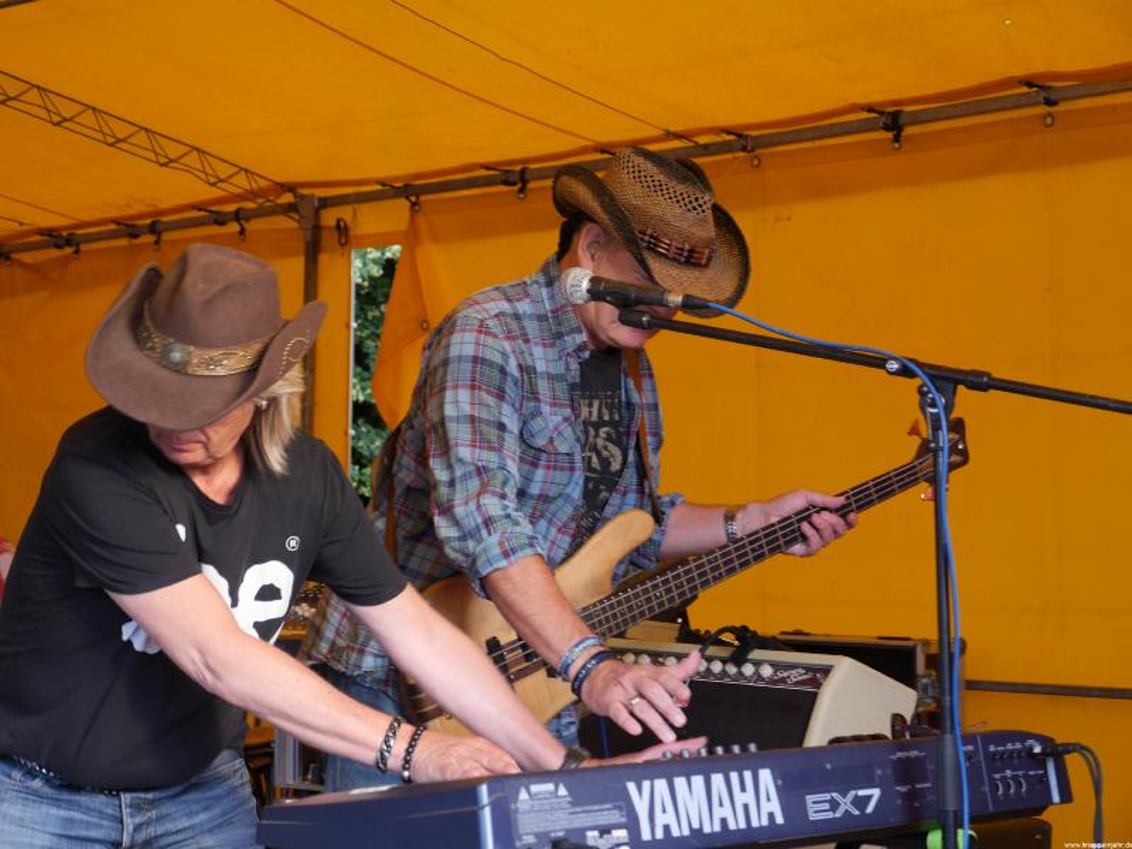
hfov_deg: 30.3
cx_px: 566
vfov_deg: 22.9
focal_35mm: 64
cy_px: 424
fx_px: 2093
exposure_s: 1/125
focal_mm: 32
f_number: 5
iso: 500
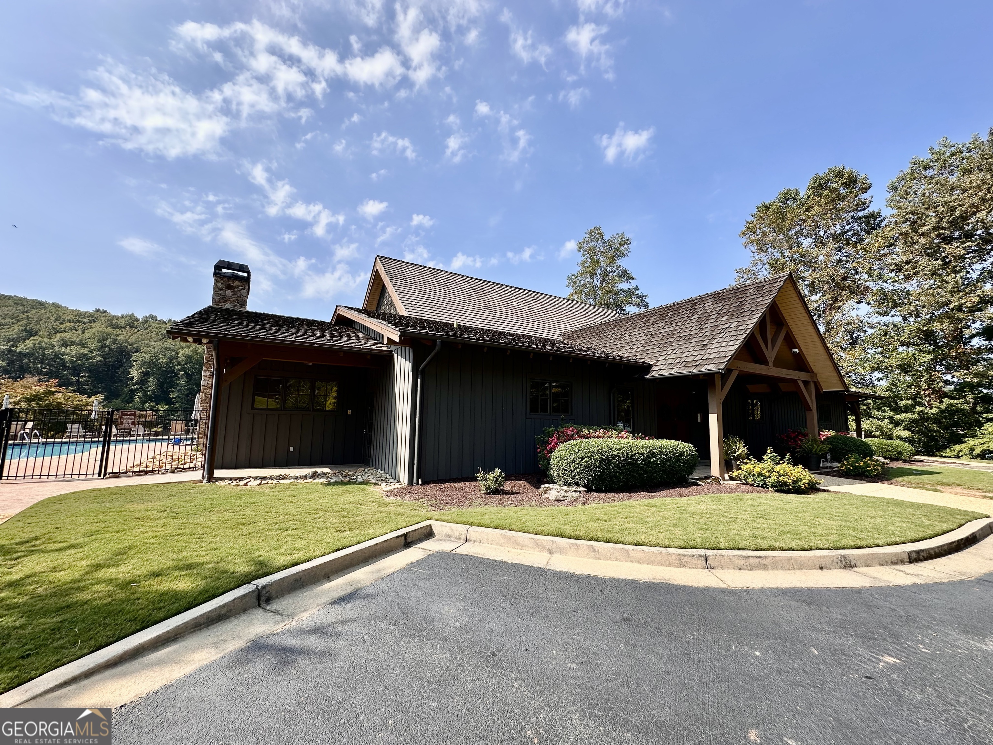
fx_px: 402
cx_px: 496
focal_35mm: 14
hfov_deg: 102.1
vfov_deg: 85.7
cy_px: 372
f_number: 2.2
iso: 40
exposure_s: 1/1014
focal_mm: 2.22
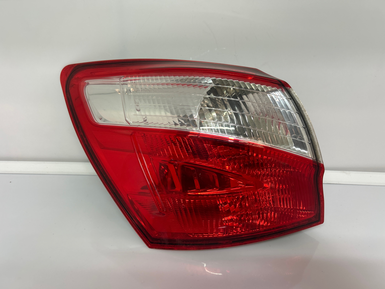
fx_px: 289
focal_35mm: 26
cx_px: 192
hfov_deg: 67.3
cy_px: 144
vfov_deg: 53.1
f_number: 1.5
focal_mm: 5.7
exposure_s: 1/100
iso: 100
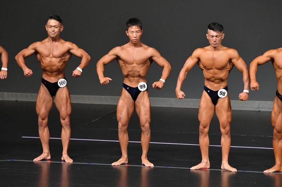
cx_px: 141
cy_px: 94
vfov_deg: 4.0
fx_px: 2701
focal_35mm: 345
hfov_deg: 6.0
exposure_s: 1/400
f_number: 5.6
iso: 4000
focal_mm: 230
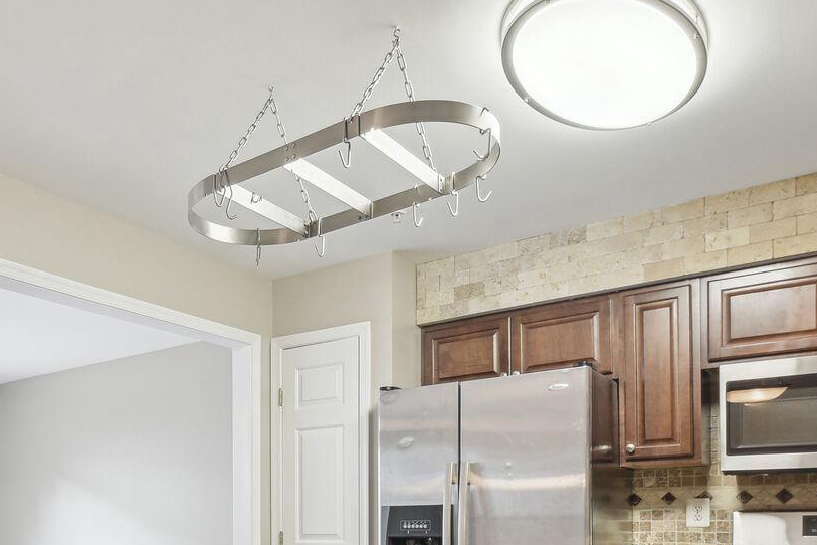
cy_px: 566
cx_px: 189
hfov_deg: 52.9
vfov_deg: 34.7
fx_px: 772
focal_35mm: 34
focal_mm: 16
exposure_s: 1/6
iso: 400
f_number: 8
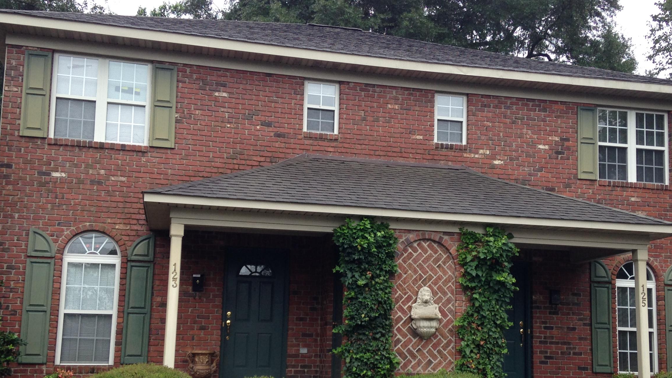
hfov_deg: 43.7
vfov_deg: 25.3
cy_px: 254
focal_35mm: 47
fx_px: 837
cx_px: 363
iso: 50
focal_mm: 4.12
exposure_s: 1/120
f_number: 2.4
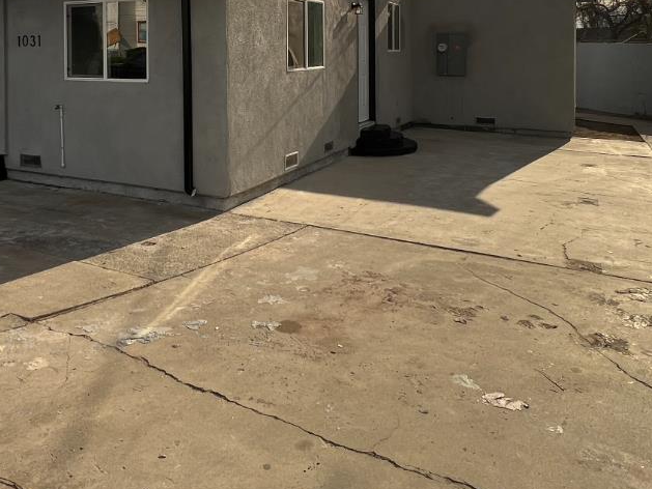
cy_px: 59
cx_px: 230
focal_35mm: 31
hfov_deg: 57.4
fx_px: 584
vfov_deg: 42.1
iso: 32
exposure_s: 1/2016
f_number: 1.8
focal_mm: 1.57
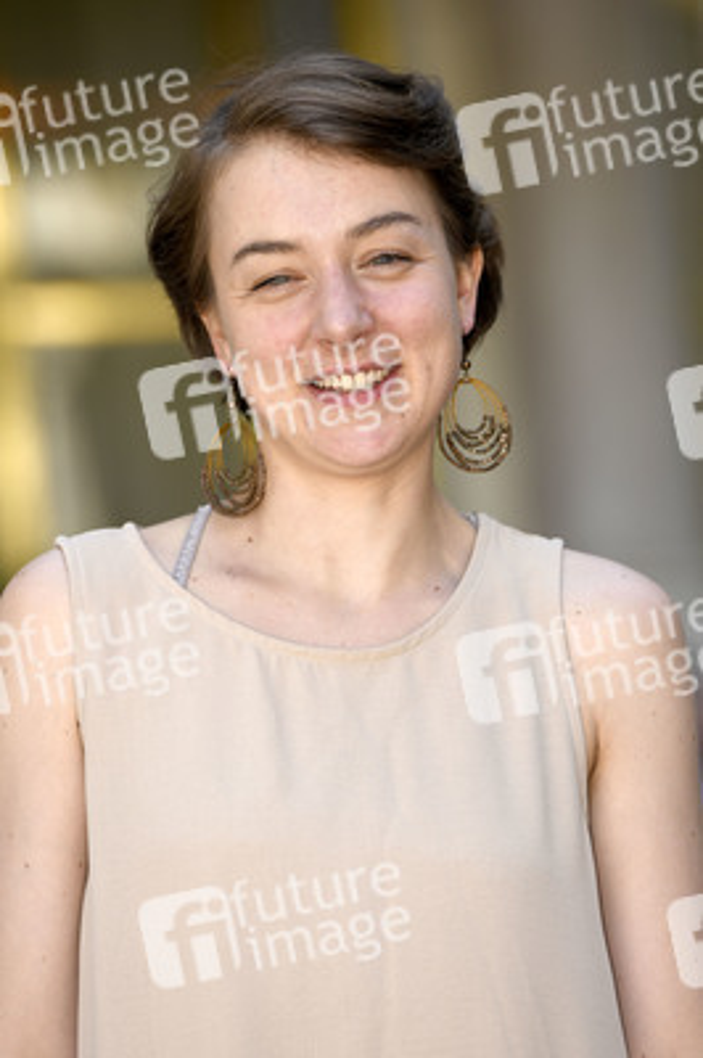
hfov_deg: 6.9
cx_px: 352
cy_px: 529
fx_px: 5868
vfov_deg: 10.3
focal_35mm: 200
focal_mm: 200
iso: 250
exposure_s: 1/640
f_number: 4.5
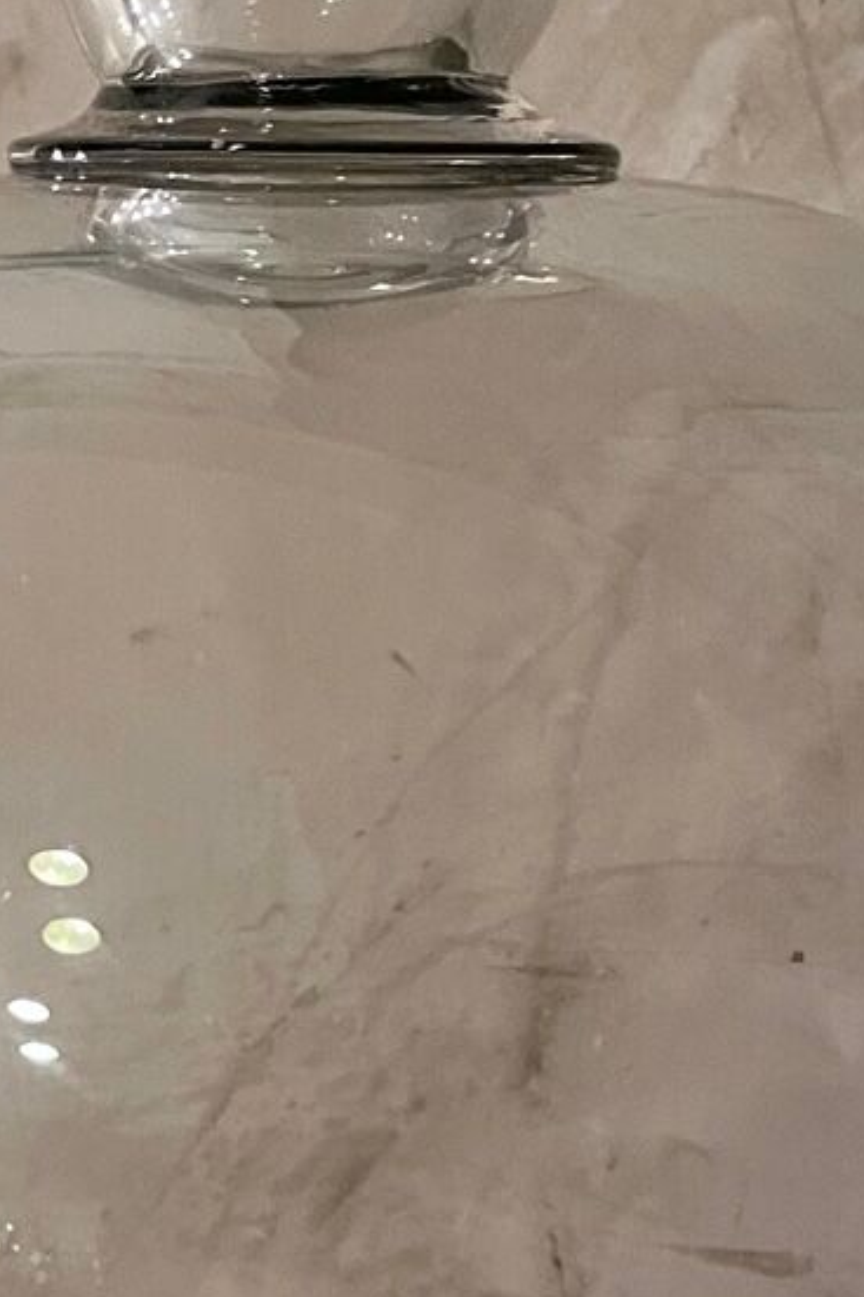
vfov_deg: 19.4
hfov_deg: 13.8
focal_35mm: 99
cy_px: 1572
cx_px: 360
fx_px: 3566
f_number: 1.6
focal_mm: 4.2
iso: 320
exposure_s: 1/50
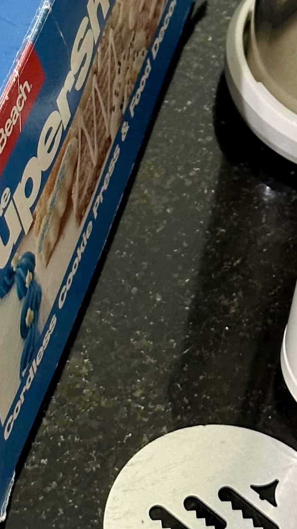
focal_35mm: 149
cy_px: -36
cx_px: -2
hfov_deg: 8.1
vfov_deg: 14.1
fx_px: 2086
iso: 250
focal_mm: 6.9
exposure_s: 1/55
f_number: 1.8
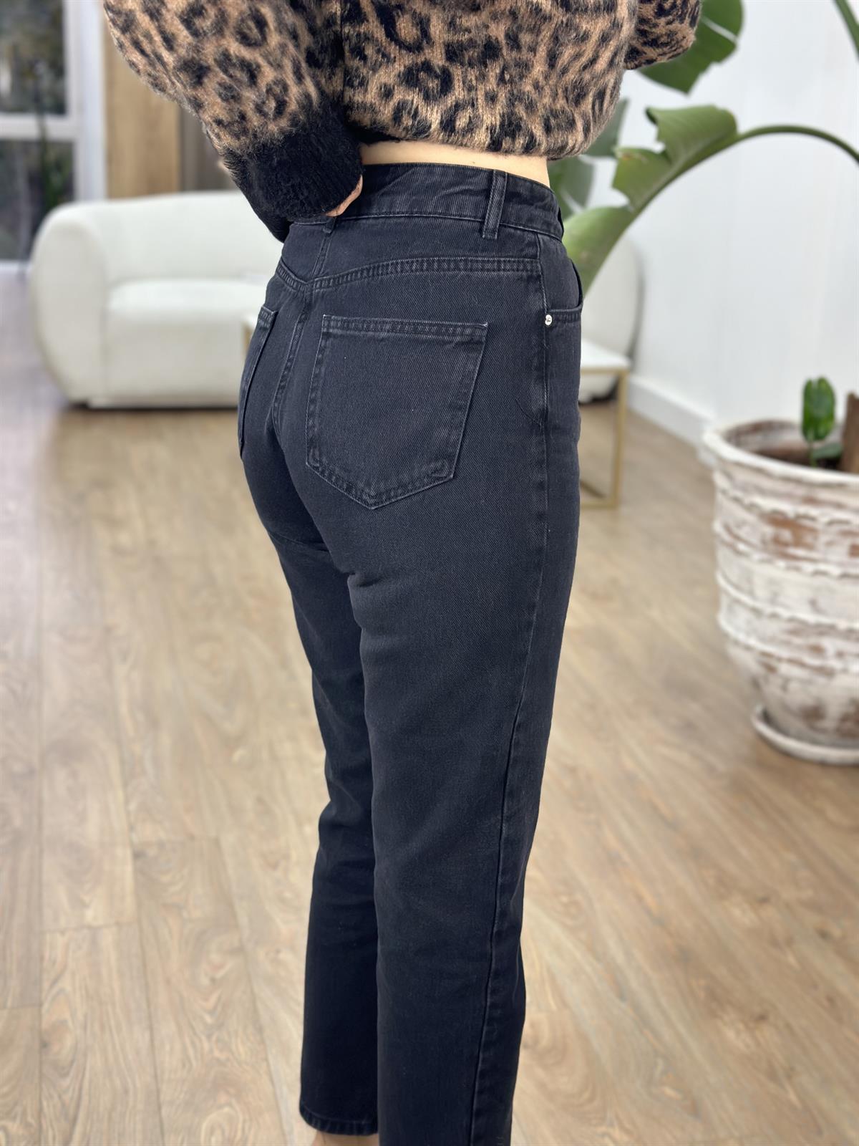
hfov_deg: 30.3
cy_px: 573
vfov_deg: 39.7
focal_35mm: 48
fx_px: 1588
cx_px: 430
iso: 125
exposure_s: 1/100
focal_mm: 6.86
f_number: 1.78
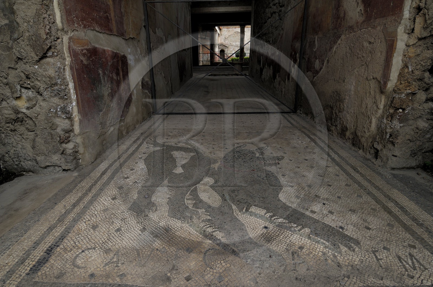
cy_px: 144
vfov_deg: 67.2
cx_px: 216
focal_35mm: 18
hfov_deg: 90.1
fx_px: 216
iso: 100
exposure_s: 1/50
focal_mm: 12
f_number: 8
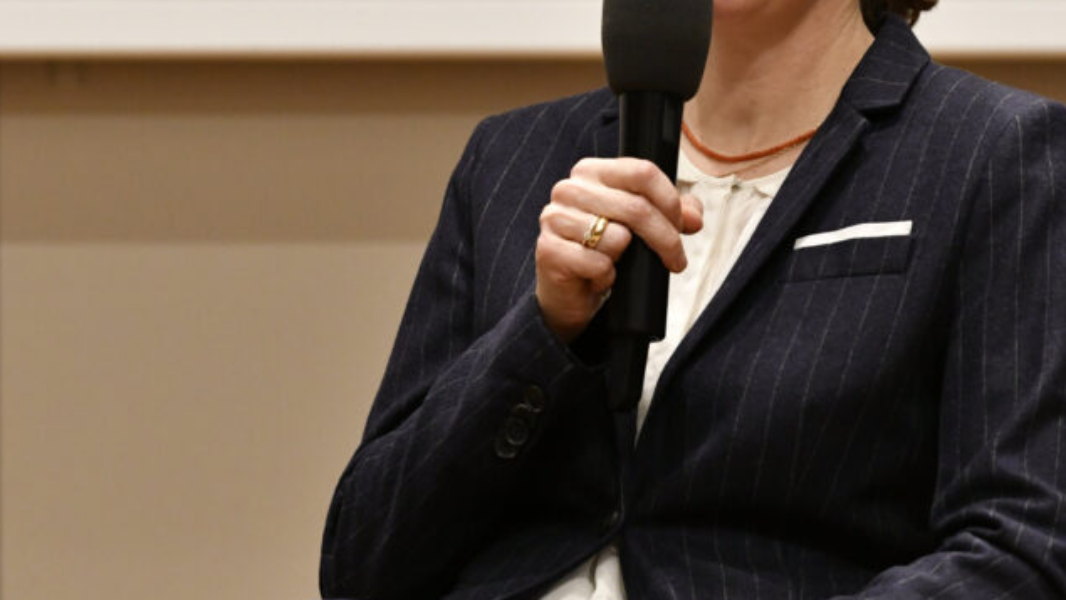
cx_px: 611
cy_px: 182
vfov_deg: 2.4
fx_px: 14329
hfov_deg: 4.3
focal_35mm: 507
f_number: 4
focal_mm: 200
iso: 3200
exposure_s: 1/250
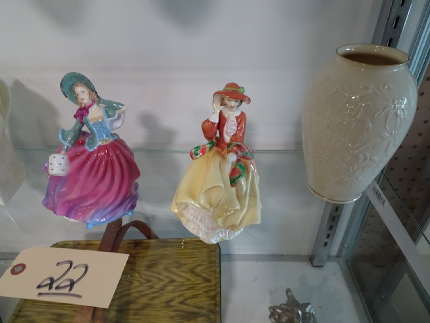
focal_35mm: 24
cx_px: 215
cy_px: 162
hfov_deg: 71.6
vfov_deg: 56.8
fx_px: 298
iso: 250
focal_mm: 4.1
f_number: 3.5
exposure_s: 1/30
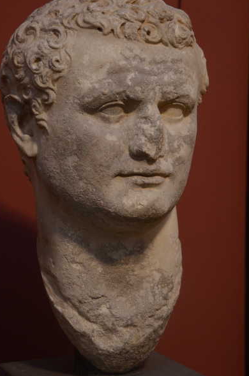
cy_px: 174
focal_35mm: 88
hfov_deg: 15.5
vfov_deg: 23.2
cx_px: 111
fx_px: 917
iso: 1000
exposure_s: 1/10
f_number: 4.8
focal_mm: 52
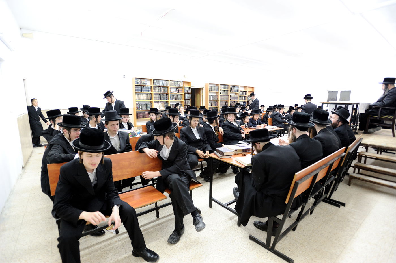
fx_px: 187
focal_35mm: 17
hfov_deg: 93.3
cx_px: 198
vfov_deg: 70.3
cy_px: 132
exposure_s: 1/100
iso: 1600
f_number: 3.2
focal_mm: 17
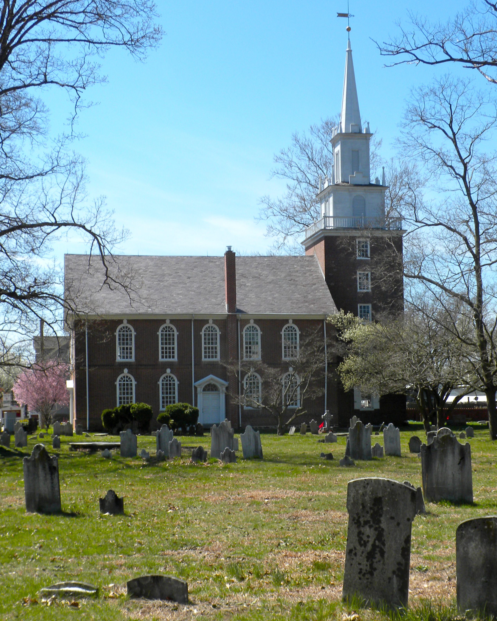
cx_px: 247
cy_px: 322
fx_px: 1011
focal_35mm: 55
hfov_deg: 27.6
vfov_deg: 34.1
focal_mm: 9.1
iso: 64
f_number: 11
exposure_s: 1/68
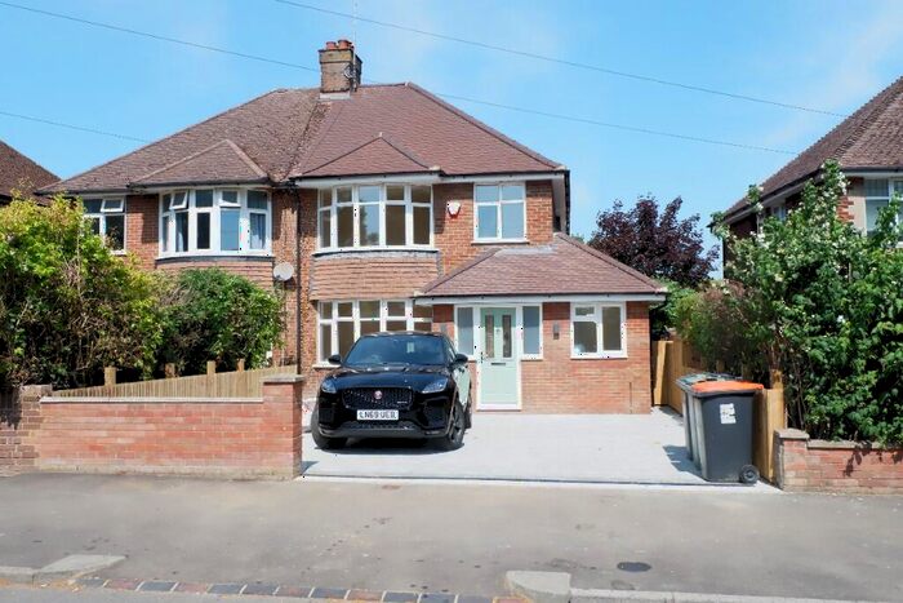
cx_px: 452
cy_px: 302
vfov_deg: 41.1
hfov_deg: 58.7
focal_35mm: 32
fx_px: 803
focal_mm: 21.1
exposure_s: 1/450
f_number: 9
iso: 400
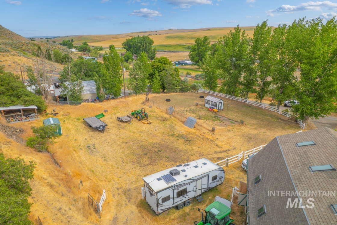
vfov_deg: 57.2
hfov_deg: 78.6
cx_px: 168
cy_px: 112
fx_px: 206
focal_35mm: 22
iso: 110
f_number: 2.8
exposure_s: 1/60
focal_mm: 8.38
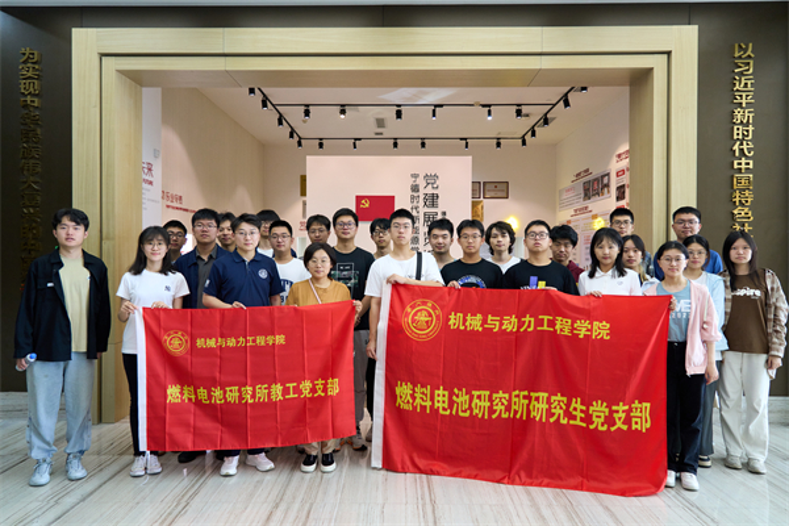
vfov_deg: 53.1
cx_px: 394
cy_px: 263
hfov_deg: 73.7
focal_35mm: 24
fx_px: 526
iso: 1250
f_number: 4
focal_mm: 24
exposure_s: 1/125
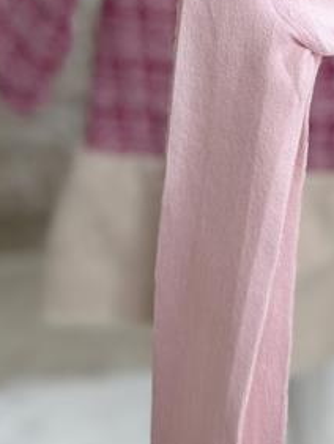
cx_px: 257
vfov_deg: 26.2
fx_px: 873
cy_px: -49
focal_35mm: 68
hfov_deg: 21.4
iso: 64
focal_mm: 6.86
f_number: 1.78
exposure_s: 1/100
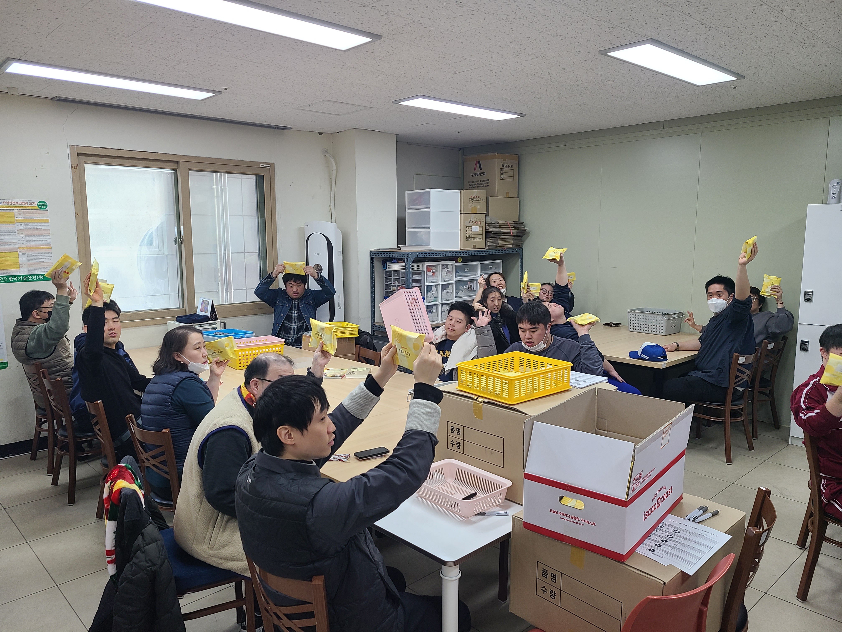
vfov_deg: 53.1
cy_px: 316
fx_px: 632
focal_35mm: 26
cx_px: 421
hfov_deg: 67.3
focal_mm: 5.4
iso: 80
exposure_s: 1/60
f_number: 1.8
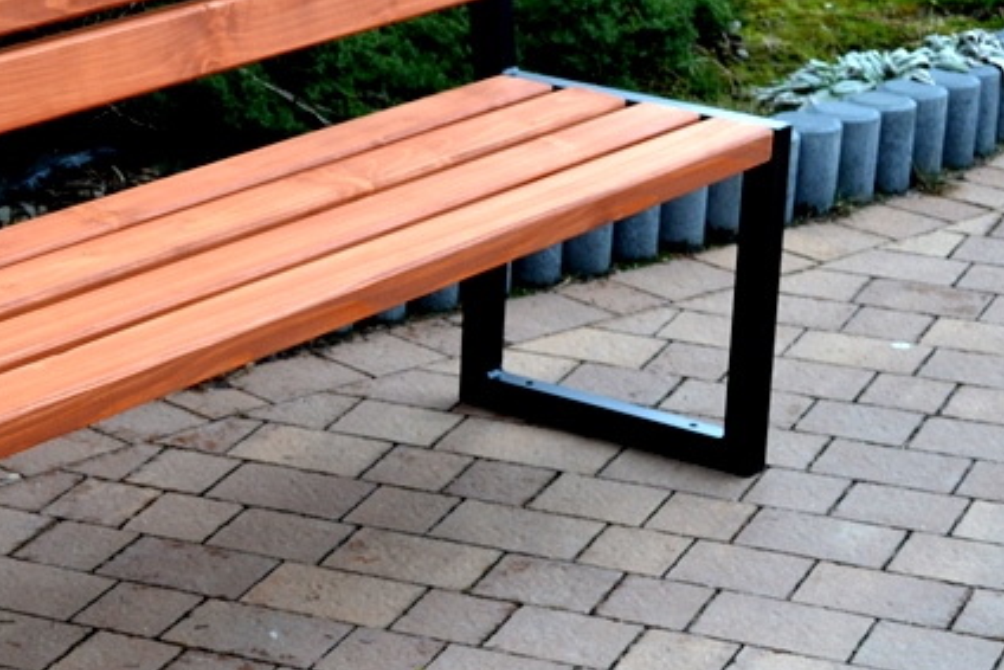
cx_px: 26
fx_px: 3236
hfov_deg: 17.3
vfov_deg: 11.8
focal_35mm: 116
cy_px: 427
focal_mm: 32
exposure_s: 1/60
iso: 400
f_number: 4.8
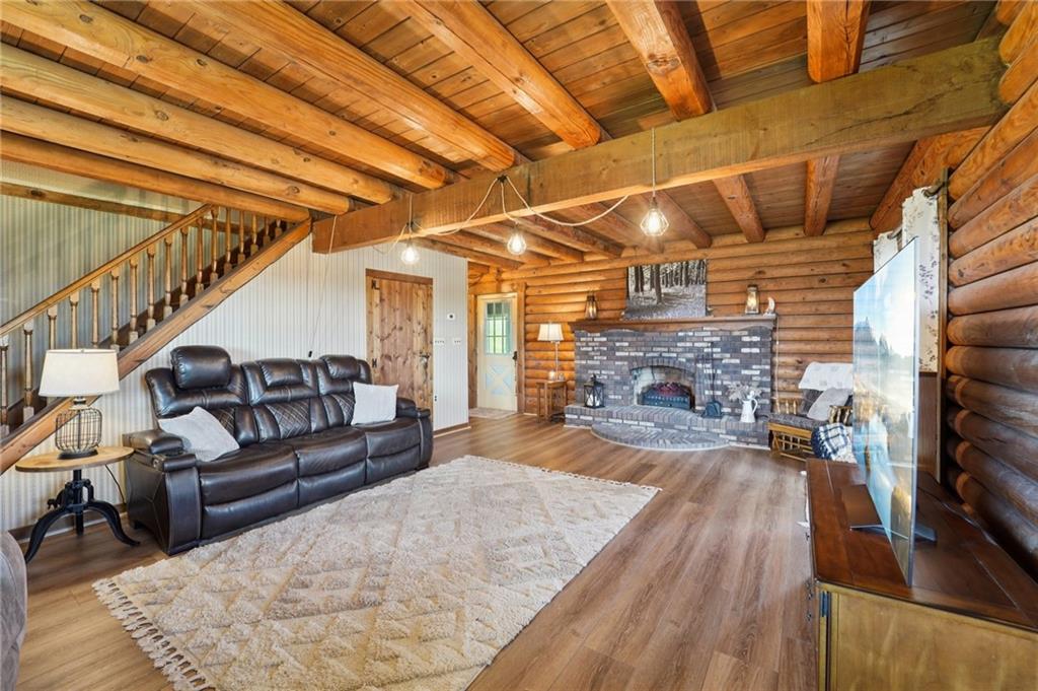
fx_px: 403
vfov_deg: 81.1
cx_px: 519
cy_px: 346
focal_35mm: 14
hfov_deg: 104.3
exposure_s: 1/6
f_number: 8
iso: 500
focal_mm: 14
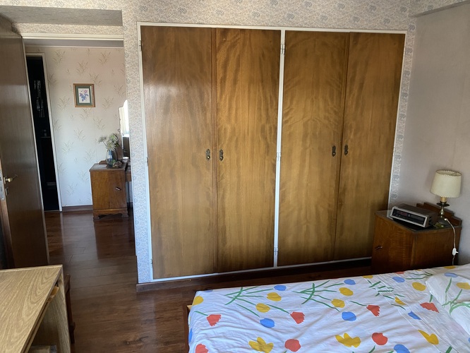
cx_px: 235
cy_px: 176
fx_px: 340
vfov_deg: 54.9
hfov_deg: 69.4
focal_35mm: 25
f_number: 1.8
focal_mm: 4.25
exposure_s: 1/50
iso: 320
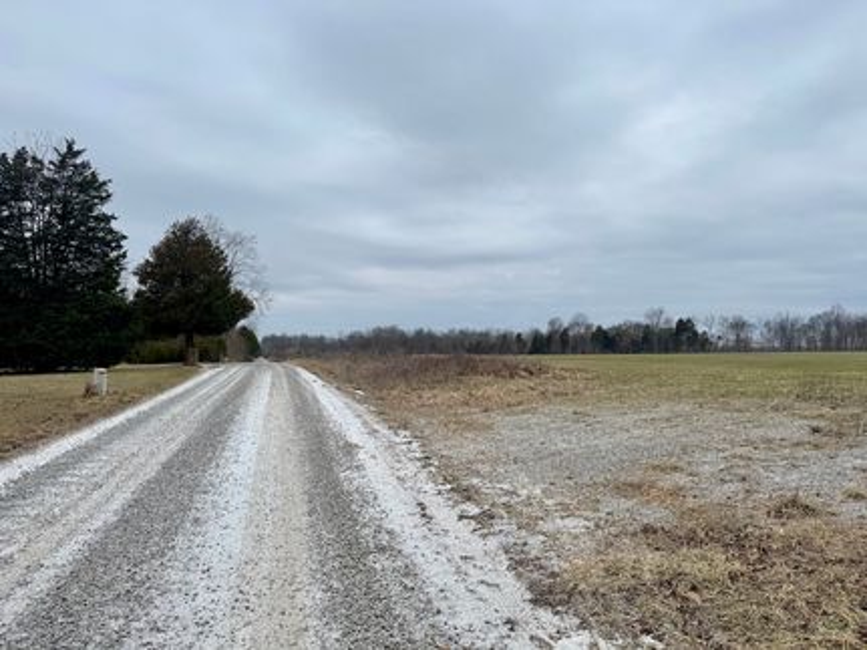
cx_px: 434
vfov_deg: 56.8
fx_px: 601
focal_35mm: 24
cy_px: 325
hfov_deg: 71.6
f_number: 1.78
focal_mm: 6.76
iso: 80
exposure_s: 1/1395
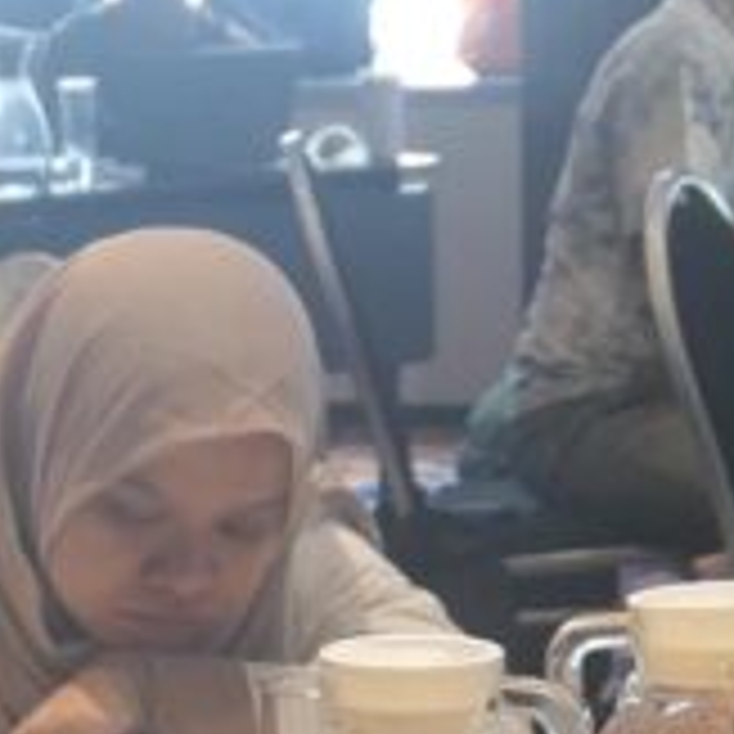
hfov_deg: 9.3
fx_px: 4486
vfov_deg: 9.1
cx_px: 68
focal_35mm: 187
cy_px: 1083
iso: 400
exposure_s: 1/80
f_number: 2.8
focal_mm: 12.8
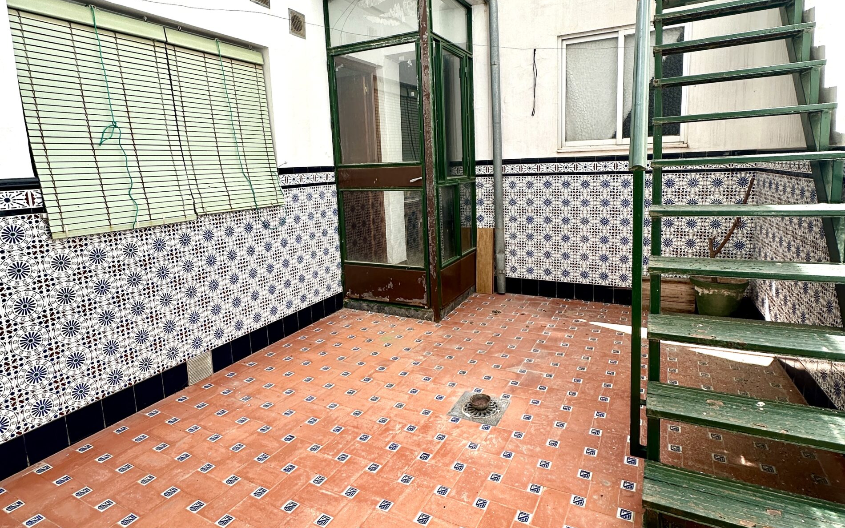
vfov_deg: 59.4
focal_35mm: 20
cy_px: 226
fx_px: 461
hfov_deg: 85.1
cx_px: 420
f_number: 2.2
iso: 40
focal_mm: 2.22
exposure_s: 1/403
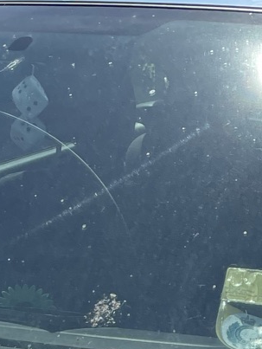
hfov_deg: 11.2
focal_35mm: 132
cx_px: 117
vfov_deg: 13.0
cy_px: 701
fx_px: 1330
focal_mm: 4.2
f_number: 1.6
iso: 32
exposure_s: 1/3861
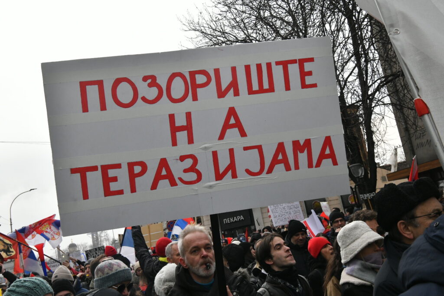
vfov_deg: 33.4
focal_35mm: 40
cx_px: 222
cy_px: 148
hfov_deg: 48.5
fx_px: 493
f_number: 16
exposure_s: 1/800
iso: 3200
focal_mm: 40
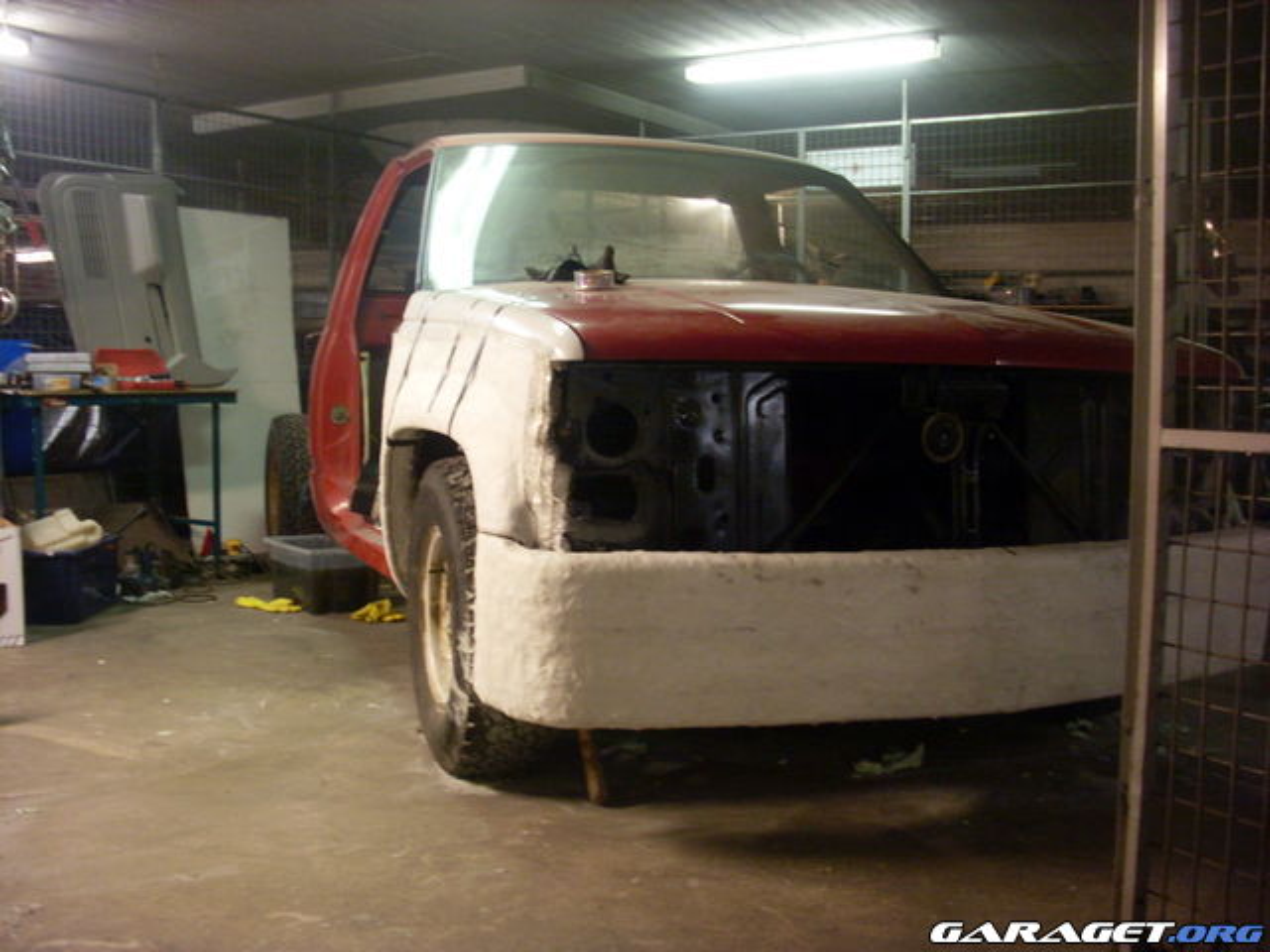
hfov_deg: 49.0
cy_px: 476
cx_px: 635
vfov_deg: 37.7
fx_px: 1394
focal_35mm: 38
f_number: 3
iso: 200
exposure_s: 1/6
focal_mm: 6.3
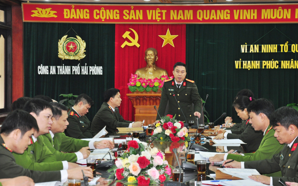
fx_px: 877
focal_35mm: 108
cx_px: 159
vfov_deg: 12.1
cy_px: 84
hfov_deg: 19.3
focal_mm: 66
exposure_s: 1/60
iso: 800
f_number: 5.3
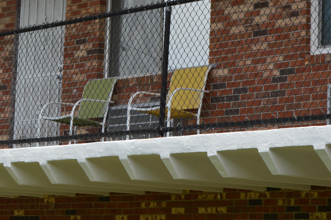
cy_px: 11
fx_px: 1469
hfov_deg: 12.8
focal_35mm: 160
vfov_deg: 8.5
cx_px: 130
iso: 100
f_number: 9
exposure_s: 1/200
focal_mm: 55
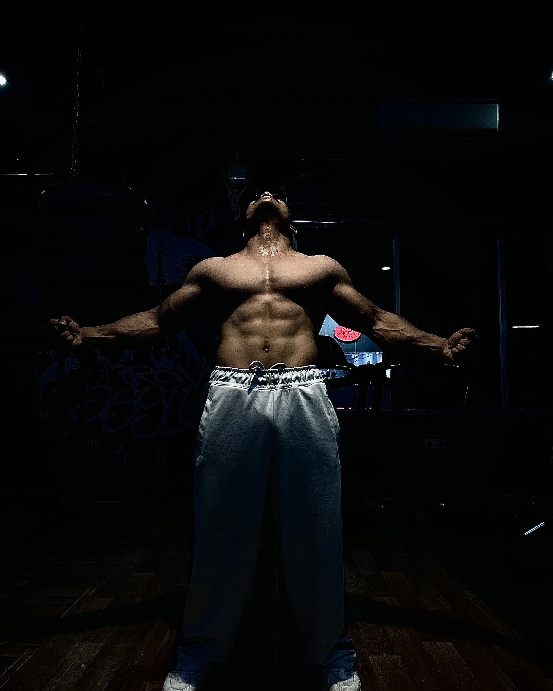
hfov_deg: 53.2
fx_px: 552
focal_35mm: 27
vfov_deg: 64.0
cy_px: 369
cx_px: 275
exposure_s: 1/100
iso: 64
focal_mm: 5.1
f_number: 1.6
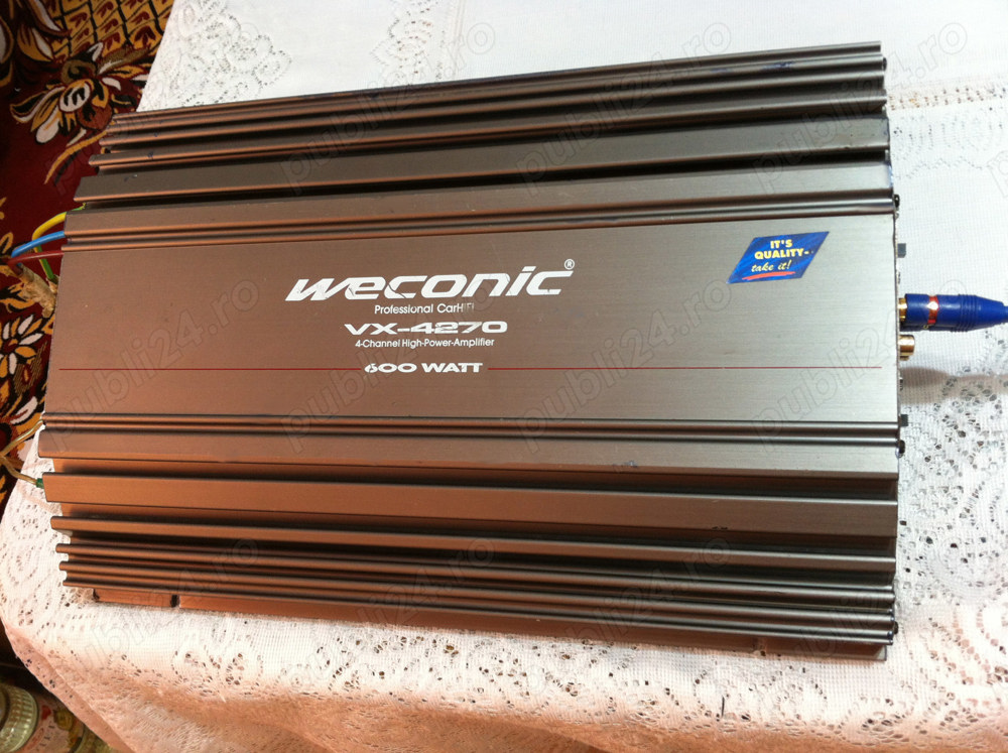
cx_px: 504
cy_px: 376
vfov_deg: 40.6
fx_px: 1018
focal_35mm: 35
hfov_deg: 52.7
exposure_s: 1/15
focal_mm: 3.85
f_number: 2.8
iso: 125
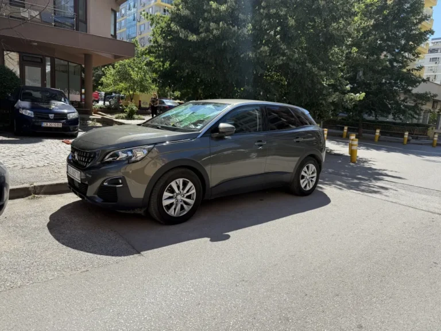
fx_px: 306
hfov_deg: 71.6
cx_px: 220
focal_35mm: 24
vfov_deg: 56.8
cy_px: 166
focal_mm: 6.76
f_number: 1.78
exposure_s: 1/3425
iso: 80
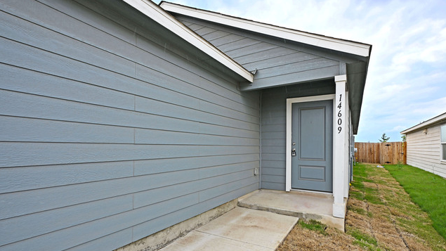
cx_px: 224
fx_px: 225
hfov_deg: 89.6
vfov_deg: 58.1
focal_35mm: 19
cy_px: 142
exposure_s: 1/125
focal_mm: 12
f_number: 5.6
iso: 64
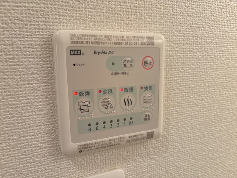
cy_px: 89
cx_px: 118
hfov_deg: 67.3
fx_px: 178
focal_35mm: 26
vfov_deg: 53.1
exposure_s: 1/120
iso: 125
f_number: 1.6
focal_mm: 5.96
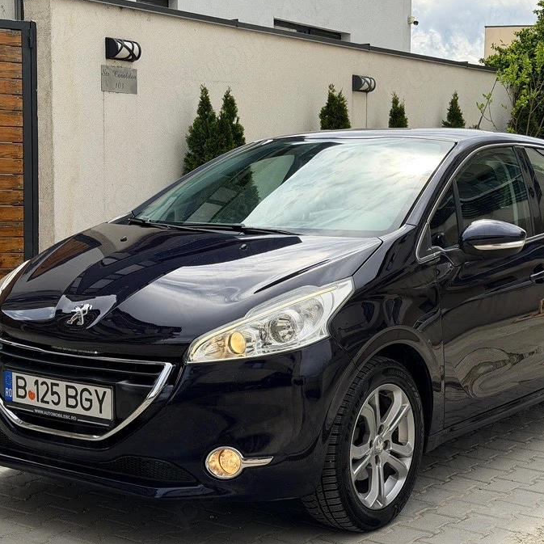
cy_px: 255
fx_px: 1120
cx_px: 313
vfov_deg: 27.3
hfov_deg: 27.3
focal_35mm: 63
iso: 80
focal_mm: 6.76
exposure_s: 1/2762
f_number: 1.78
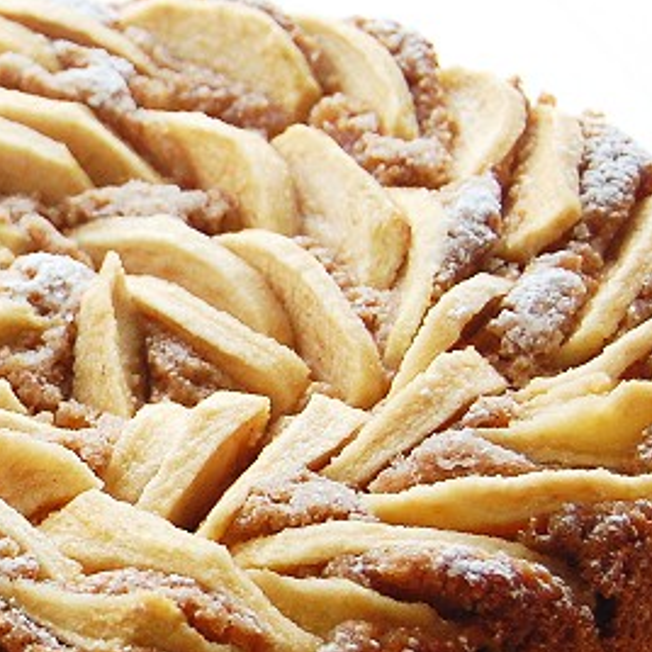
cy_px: 434
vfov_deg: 9.2
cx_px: -367
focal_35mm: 190
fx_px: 4049
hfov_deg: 8.9
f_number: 7.1
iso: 400
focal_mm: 40
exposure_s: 1/60
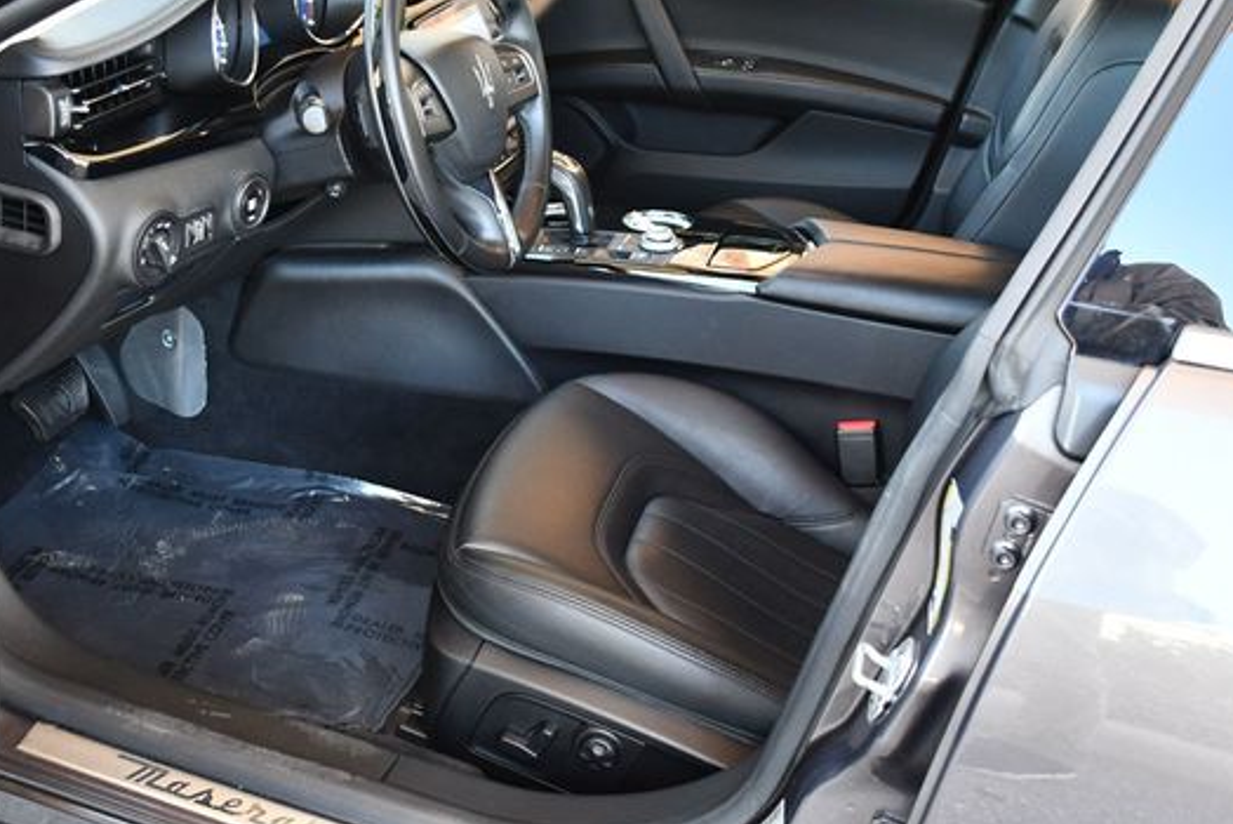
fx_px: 1508
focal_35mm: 44
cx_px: 551
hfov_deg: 44.4
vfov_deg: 30.5
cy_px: 334
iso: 1000
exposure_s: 1/125
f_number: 3.5
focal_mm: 18
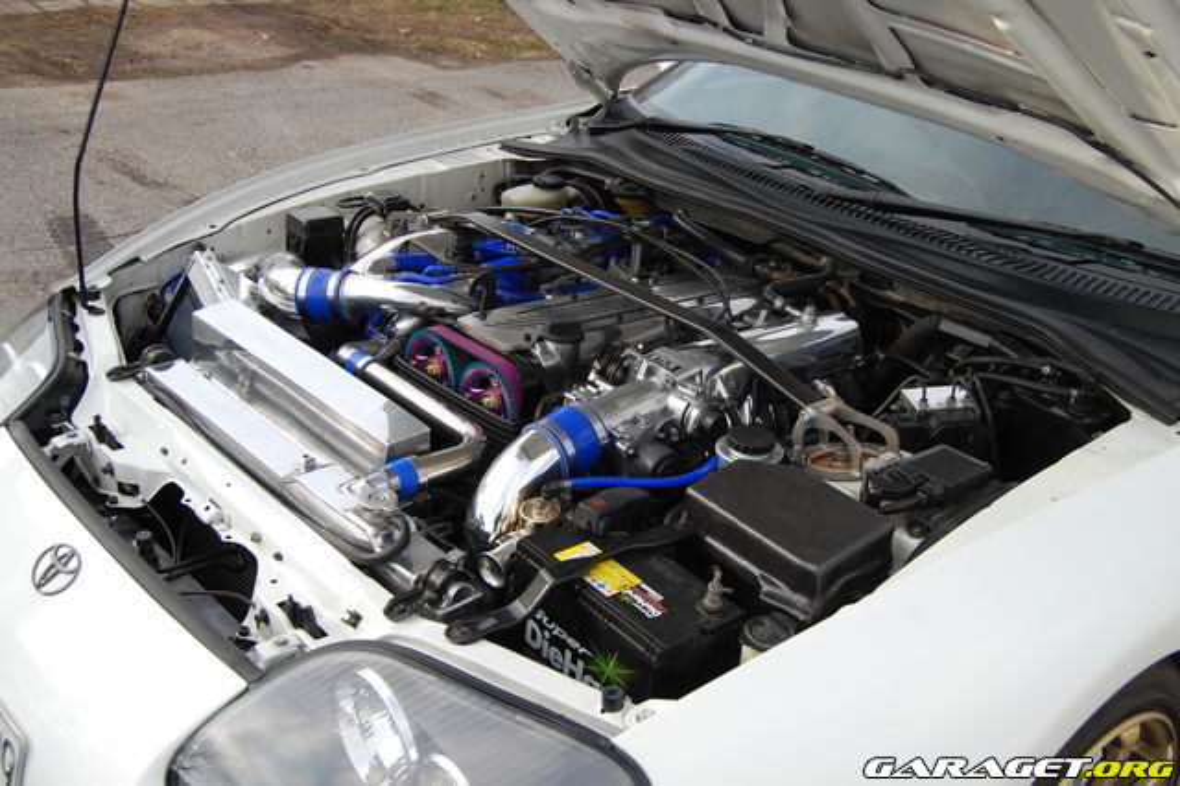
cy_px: 393
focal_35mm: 39
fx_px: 1278
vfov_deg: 34.2
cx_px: 590
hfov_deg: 49.6
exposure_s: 1/160
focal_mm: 26
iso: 200
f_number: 7.1
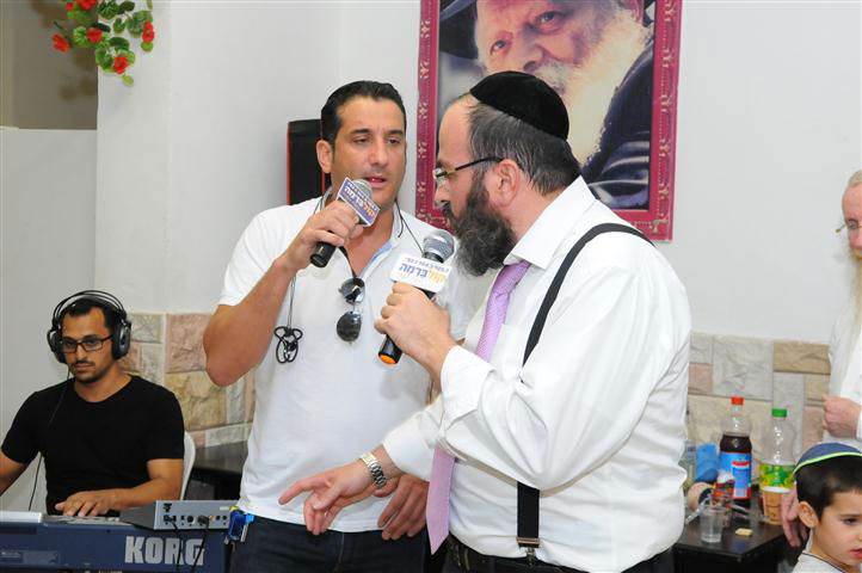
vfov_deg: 23.7
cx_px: 431
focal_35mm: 57
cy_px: 286
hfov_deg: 35.1
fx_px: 1364
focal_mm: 38
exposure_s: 1/125
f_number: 6.3
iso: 1600
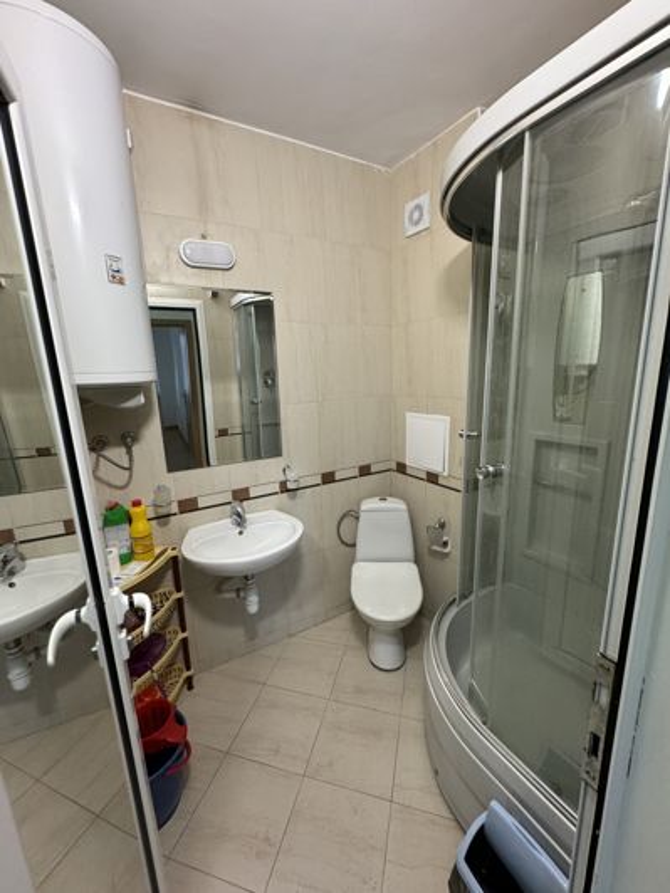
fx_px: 361
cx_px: 335
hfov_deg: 85.7
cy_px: 446
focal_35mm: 14
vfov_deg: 102.1
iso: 250
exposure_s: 1/100
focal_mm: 2.22
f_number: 2.2
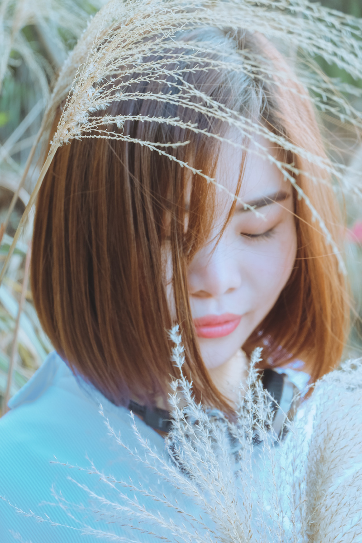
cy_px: 272
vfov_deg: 33.4
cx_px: 181
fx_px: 905
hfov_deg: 22.6
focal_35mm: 60
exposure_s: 1/60
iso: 640
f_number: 5.3
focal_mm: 40.2
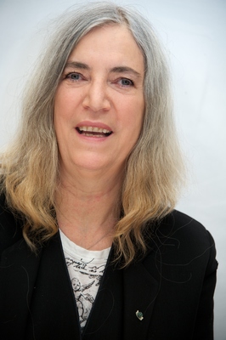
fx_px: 1981
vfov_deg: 9.8
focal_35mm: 210
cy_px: 170
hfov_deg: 6.5
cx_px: 113
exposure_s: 1/60
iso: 500
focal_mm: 210
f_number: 5.6
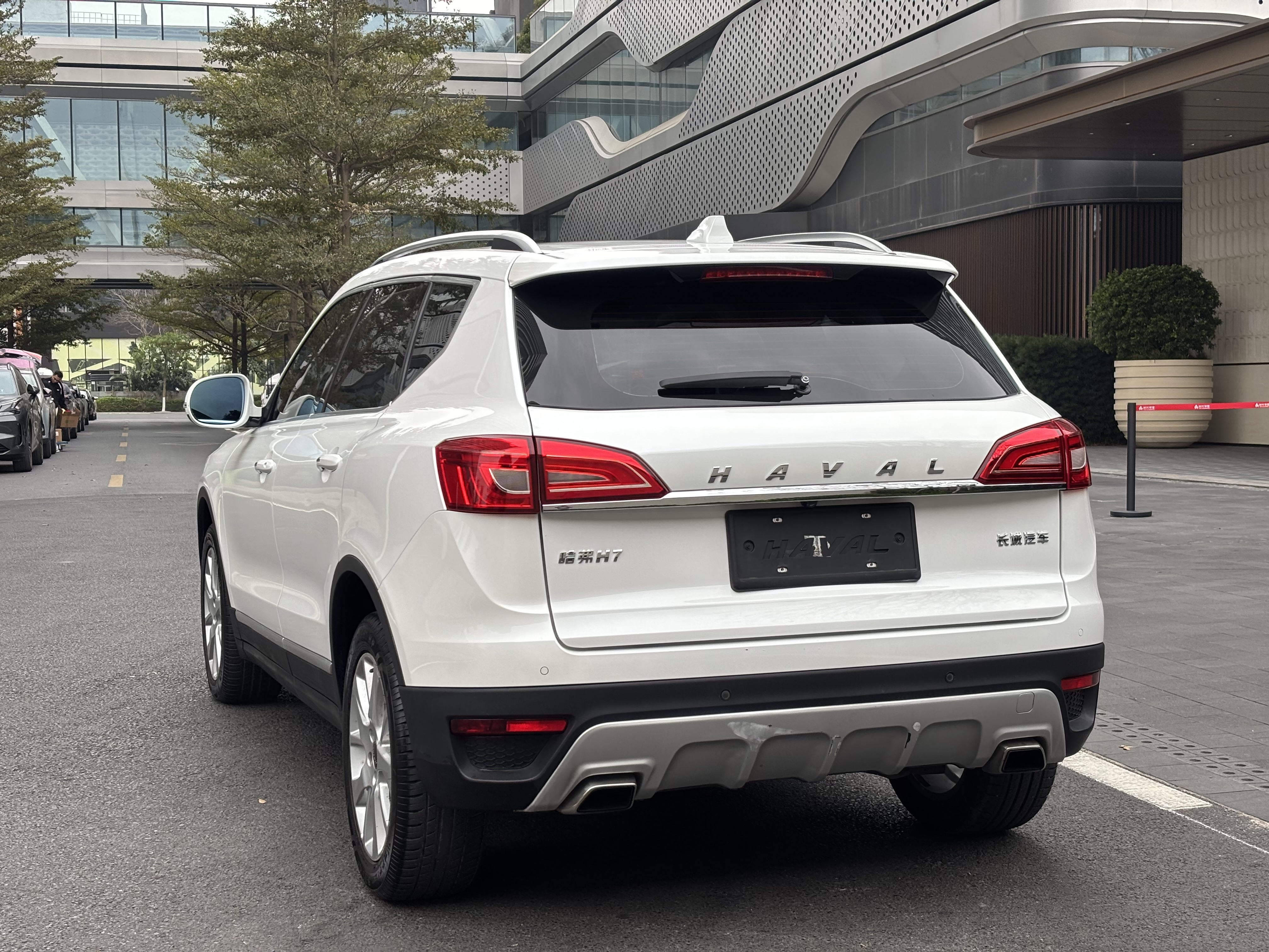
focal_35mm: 52
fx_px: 1906
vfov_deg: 28.0
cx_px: 634
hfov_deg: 36.8
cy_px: 476
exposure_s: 1/330
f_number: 1.6
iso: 32
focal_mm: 5.96
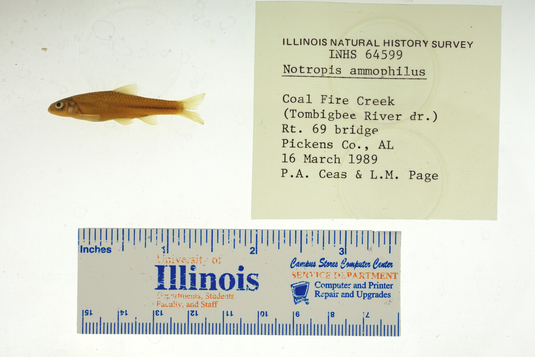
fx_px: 892
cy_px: 178
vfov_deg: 22.6
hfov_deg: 33.4
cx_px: 268
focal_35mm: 60
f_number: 10
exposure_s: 1/200
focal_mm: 60
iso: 100
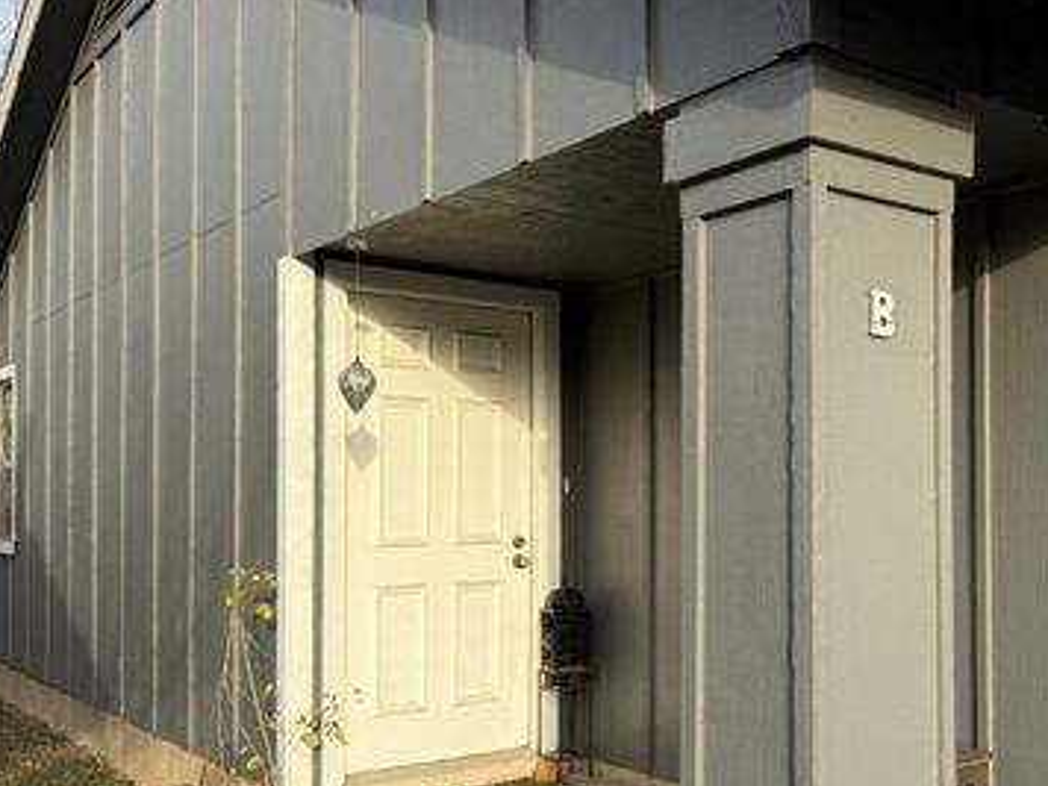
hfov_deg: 45.6
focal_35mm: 40
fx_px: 1211
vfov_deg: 35.9
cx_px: 754
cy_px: 461
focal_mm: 6.76
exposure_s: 1/1522
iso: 80
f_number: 1.78
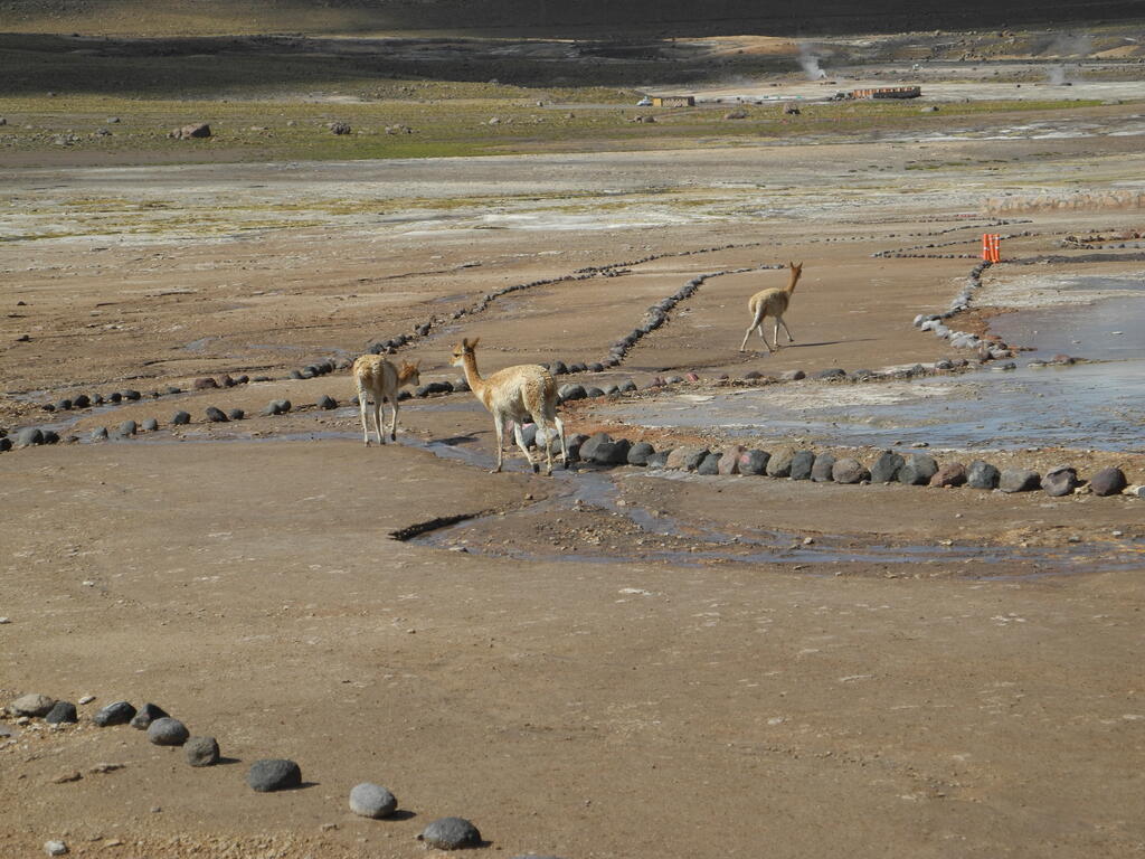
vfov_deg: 14.1
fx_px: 3473
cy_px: 430
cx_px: 572
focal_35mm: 105
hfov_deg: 18.7
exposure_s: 1/1000
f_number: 4.5
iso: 100
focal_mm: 22.5
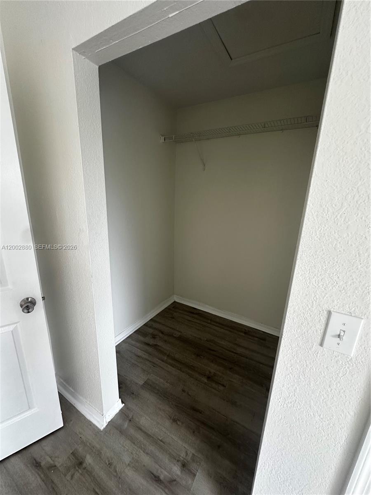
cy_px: 248
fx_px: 200
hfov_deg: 85.7
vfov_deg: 102.1
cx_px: 186
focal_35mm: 14
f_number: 2.2
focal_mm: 2.22
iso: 160
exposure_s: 1/99
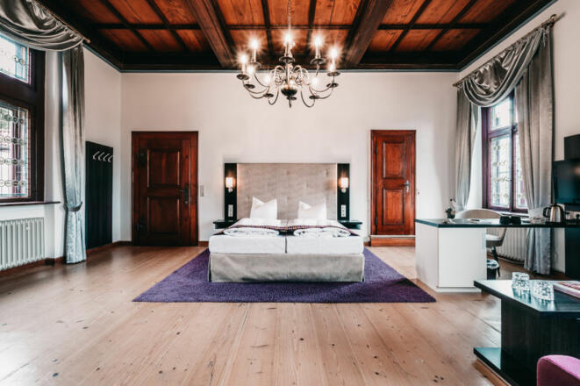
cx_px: 290
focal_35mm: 16
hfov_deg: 96.8
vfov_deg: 73.7
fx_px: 258
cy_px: 193
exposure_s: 3.2
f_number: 18
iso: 50
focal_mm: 16
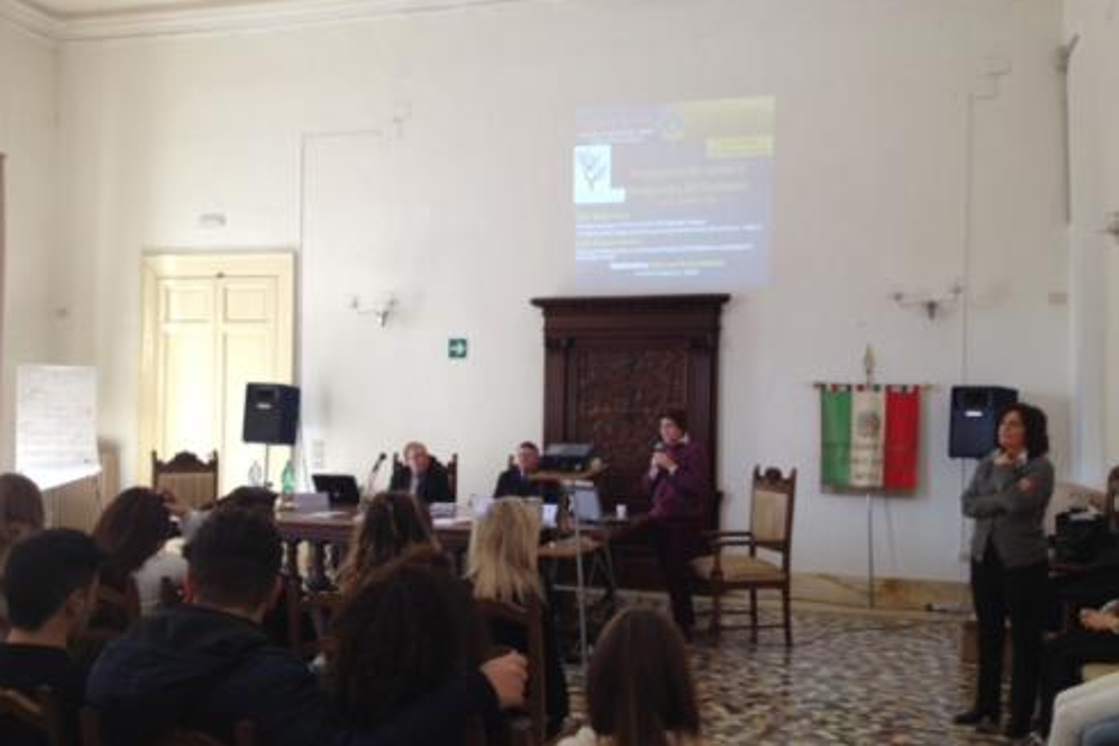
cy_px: 411
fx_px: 1150
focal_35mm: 37
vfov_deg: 35.9
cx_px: 562
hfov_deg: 51.9
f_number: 2.4
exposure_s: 1/24
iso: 50
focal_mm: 4.28
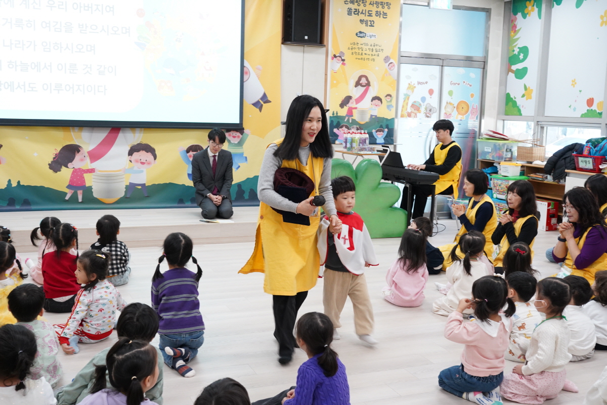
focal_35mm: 41
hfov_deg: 47.4
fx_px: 691
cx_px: 304
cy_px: 202
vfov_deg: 32.6
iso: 2500
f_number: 7.1
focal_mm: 41
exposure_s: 1/60
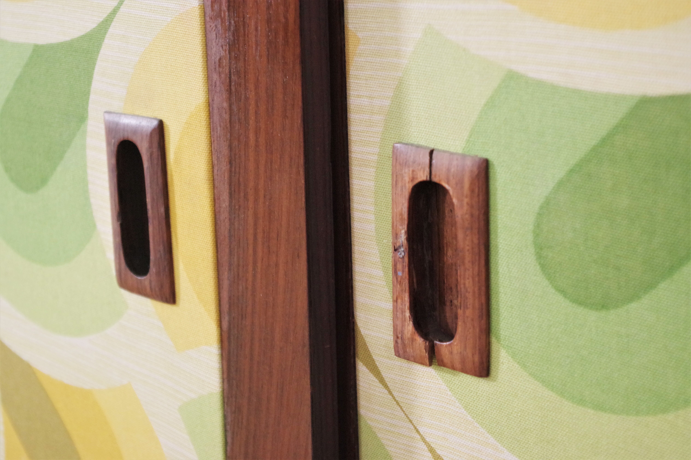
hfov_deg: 33.4
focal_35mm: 60
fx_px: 1152
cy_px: 230
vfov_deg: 22.6
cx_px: 346
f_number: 4.5
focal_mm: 40
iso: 3200
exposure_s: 1/80
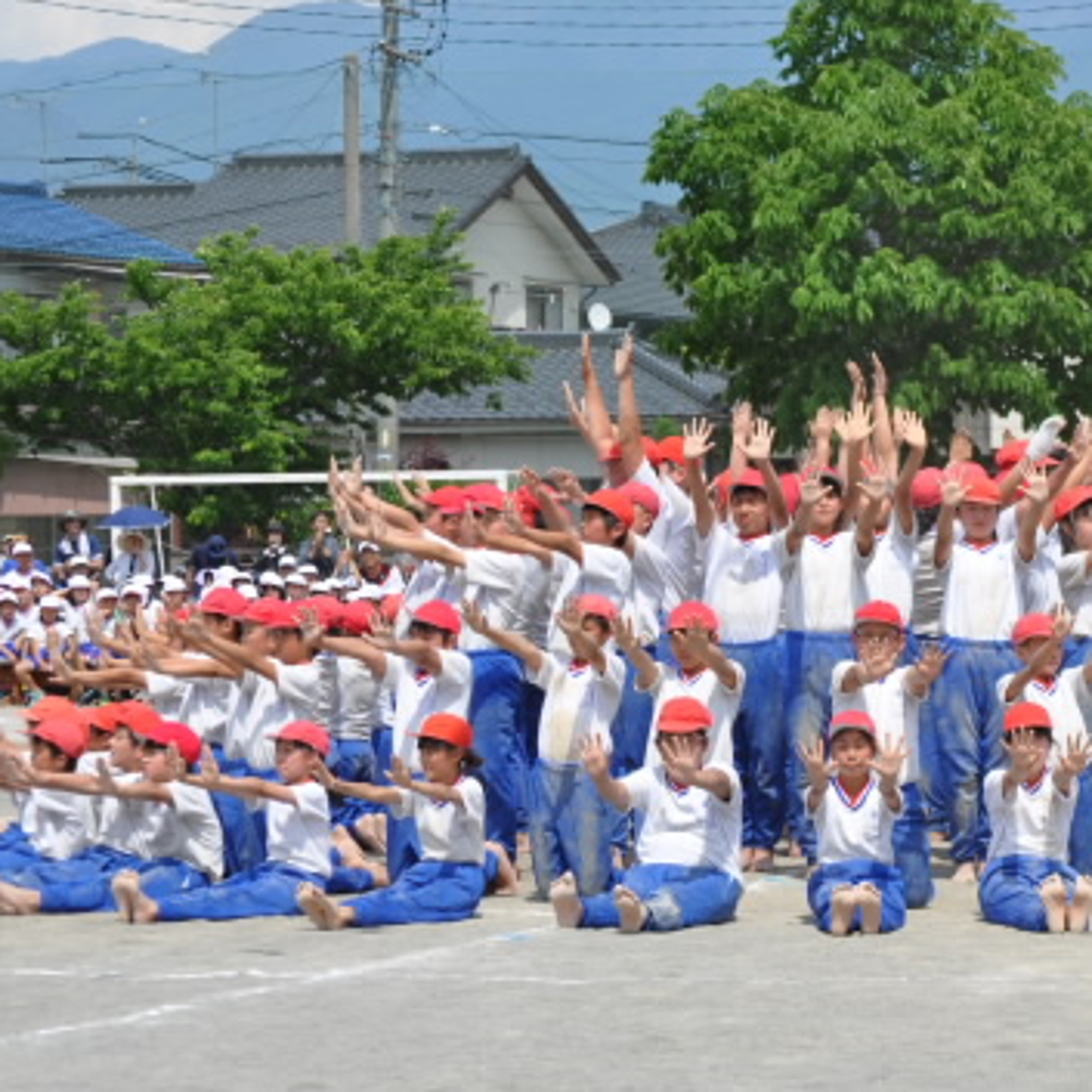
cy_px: 549
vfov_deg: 11.1
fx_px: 5603
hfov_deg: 11.1
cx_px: 882
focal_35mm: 157
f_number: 10
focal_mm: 68
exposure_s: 1/400
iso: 200
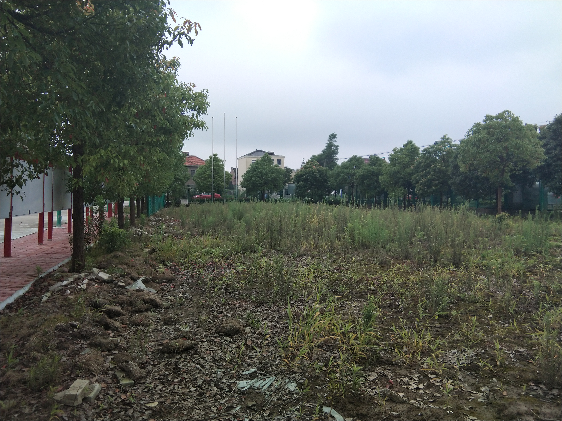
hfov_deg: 58.4
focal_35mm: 31
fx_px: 503
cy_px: 210
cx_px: 281
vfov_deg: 45.4
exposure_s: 1/197
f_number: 2.2
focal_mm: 3.69
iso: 50
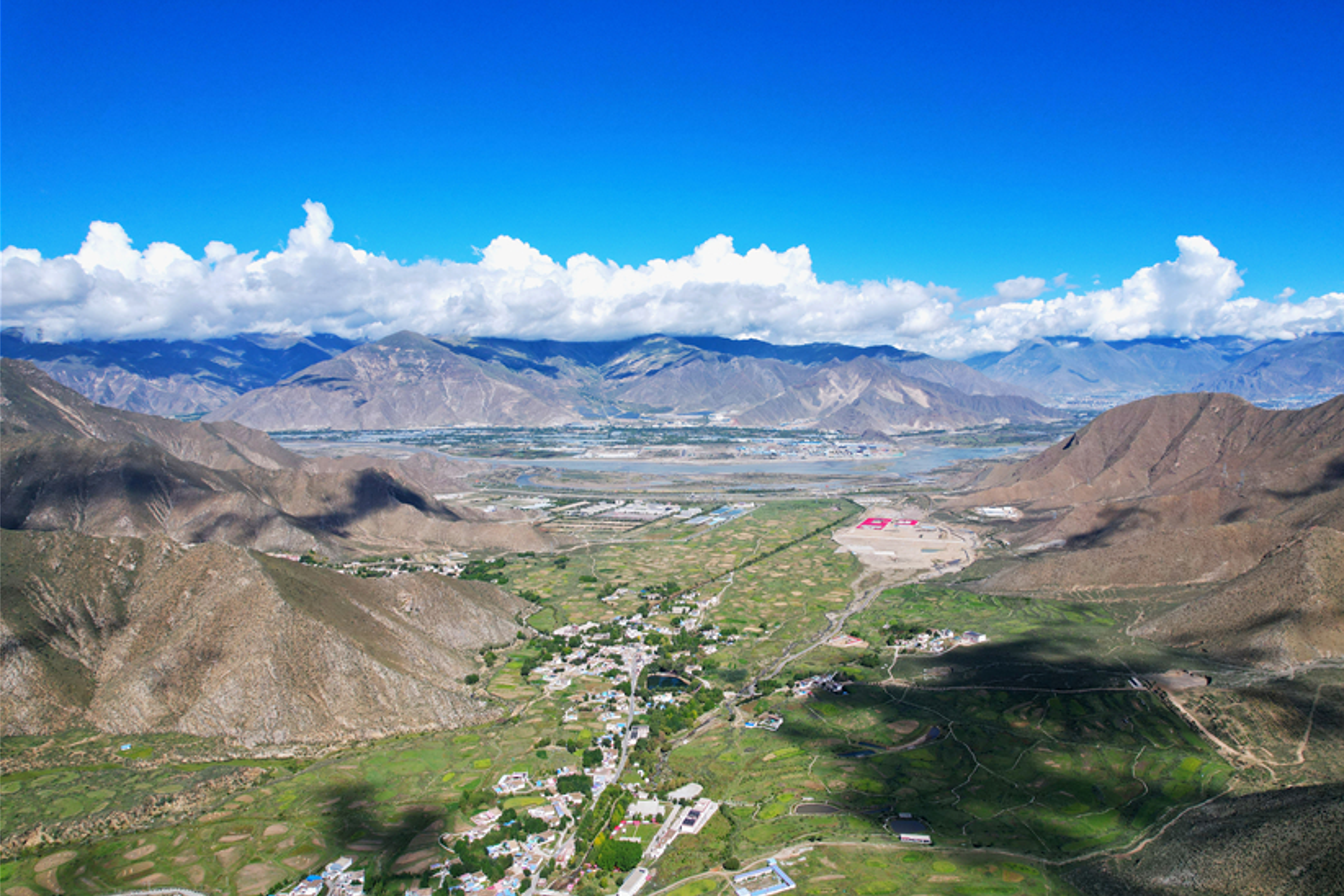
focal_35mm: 23
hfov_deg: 76.1
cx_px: 701
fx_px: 859
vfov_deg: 55.1
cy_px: 446
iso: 100
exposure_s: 1/2000
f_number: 2.8
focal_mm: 8.38
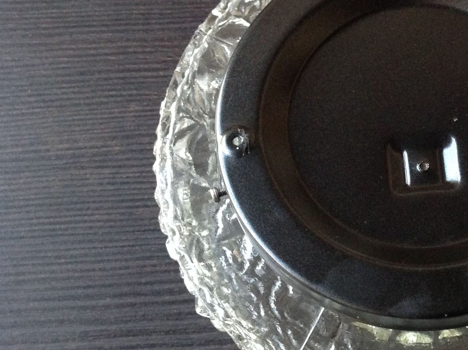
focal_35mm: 59
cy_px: 161
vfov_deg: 24.7
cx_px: 392
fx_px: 796
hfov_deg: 31.7
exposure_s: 1/17
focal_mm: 4.28
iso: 320
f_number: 2.4
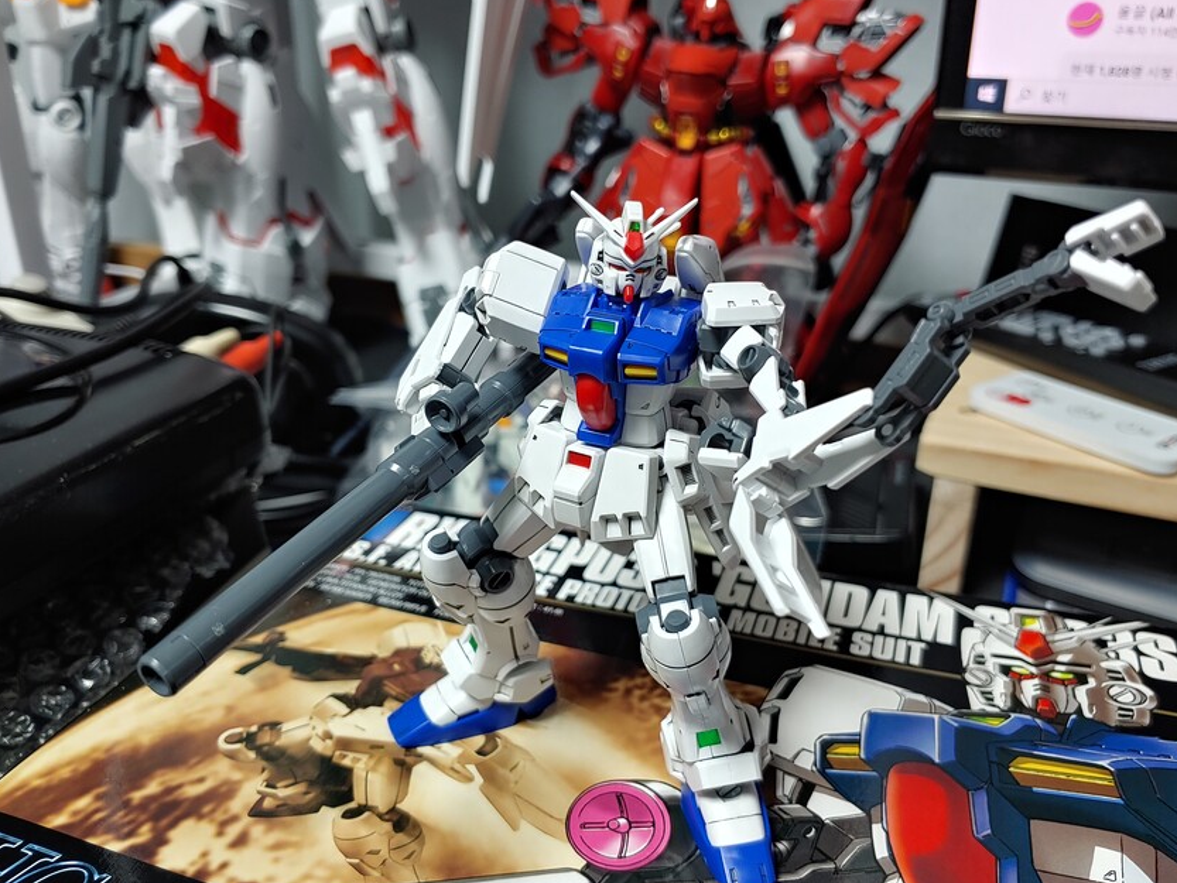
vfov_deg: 51.4
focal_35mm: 27
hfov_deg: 65.3
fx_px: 918
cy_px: 446
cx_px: 605
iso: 150
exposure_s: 1/60
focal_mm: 4.23
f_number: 1.5
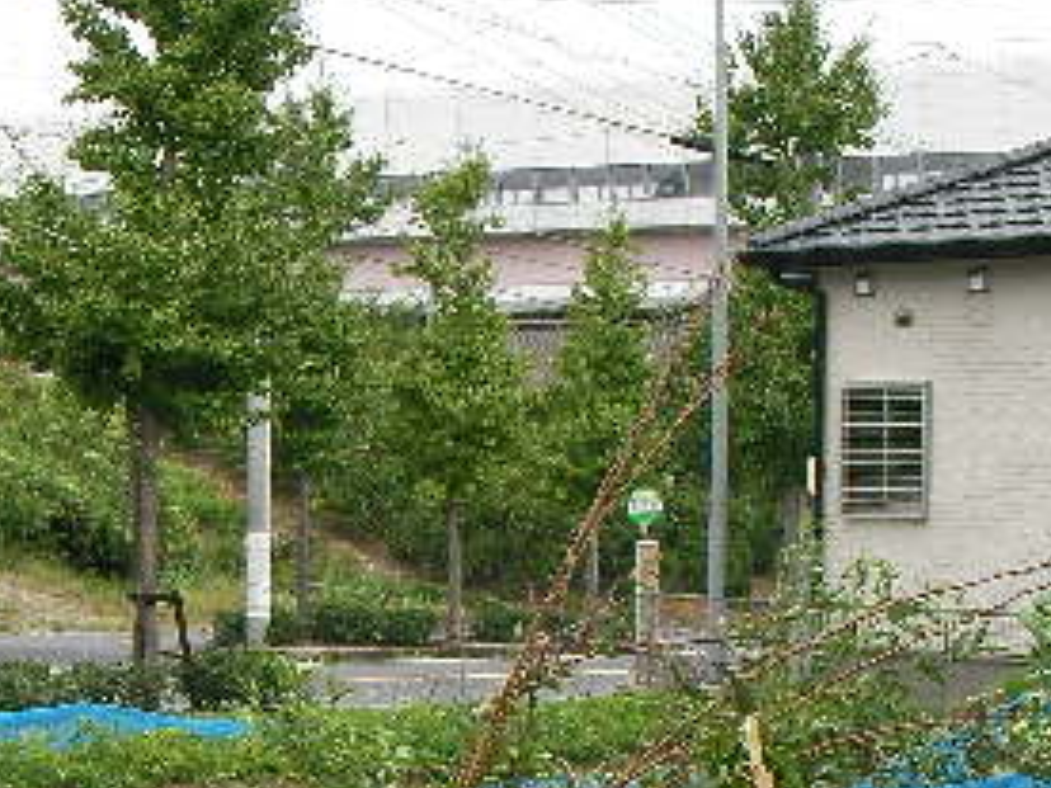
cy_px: 712
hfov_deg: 22.0
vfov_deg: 16.6
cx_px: 202
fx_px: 2672
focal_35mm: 88
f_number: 3.5
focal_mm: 6.3
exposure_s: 1/250
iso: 50
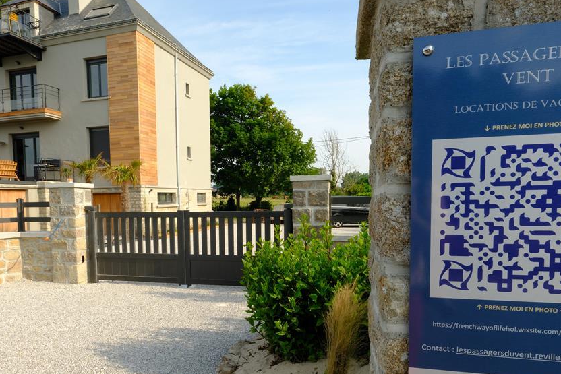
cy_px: 231
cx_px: 225
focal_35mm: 27
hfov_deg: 66.7
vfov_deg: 47.6
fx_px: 421
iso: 500
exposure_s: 1/42
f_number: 32
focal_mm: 23
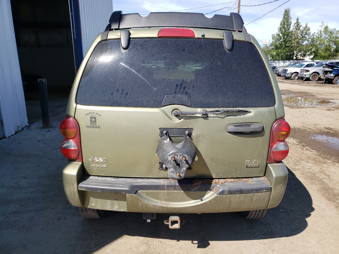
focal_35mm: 26
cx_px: 170
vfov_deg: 53.1
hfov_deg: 67.3
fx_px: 255
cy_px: 127
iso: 50
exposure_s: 1/2000
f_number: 1.5
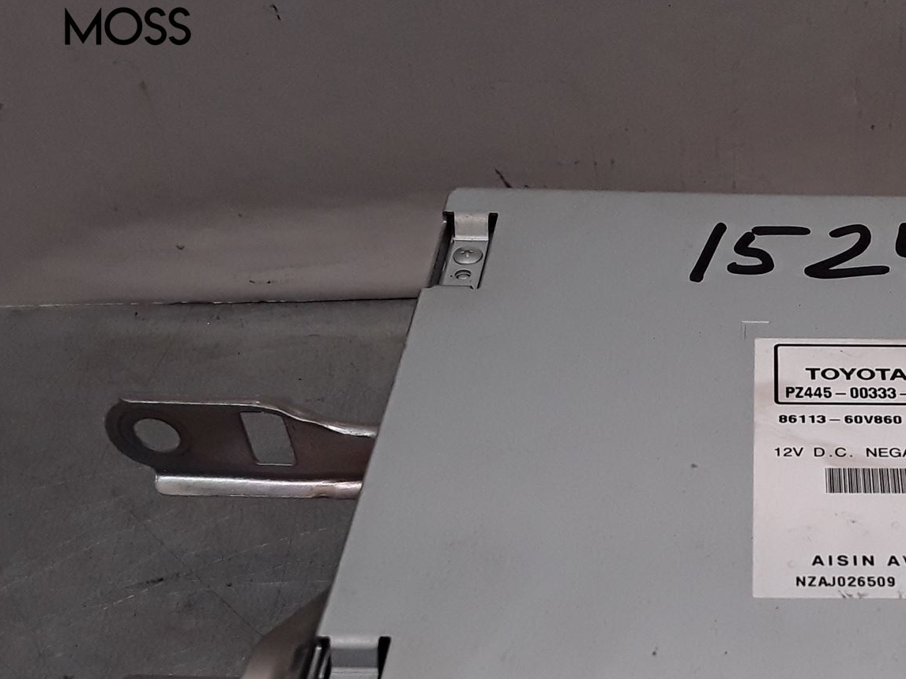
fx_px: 1309
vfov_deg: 28.6
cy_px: 513
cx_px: 794
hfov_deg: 36.1
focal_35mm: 50
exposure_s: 1/359
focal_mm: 2.91
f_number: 1.9
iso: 100
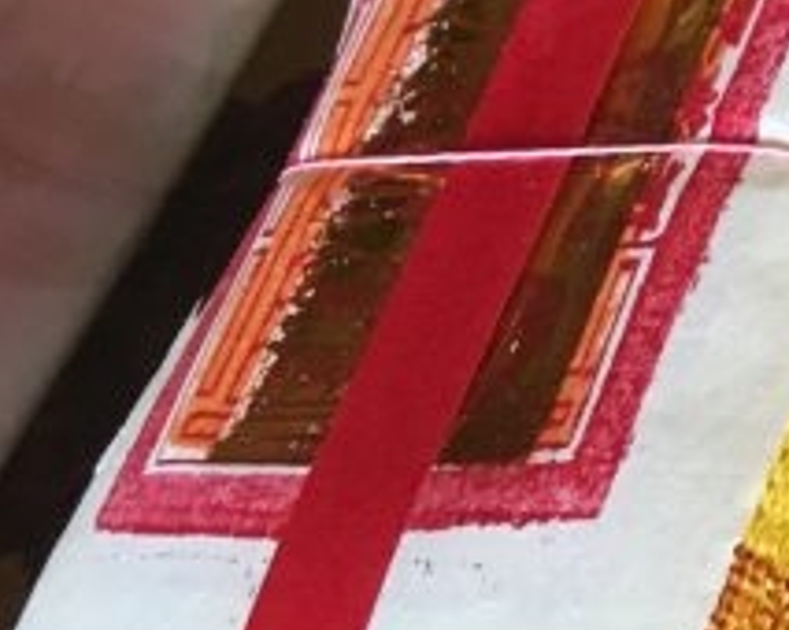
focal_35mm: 142
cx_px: 1910
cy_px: -30
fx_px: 3313
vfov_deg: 10.7
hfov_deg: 11.3
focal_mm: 4.15
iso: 100
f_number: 2.2
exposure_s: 1/30
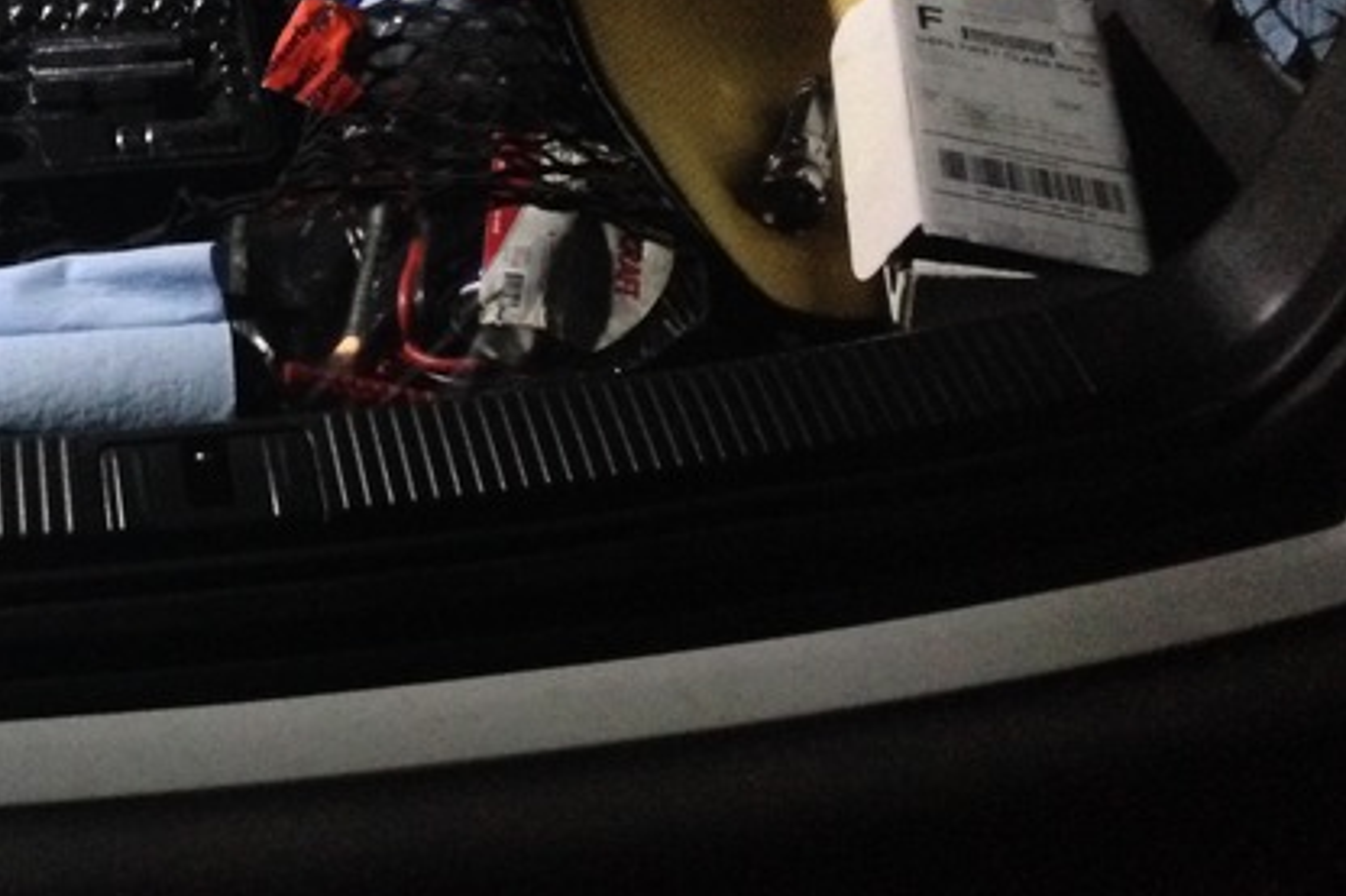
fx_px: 2467
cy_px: -49
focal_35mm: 66
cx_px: 194
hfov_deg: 29.5
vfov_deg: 19.8
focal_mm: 4.12
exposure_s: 1/15
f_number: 2.4
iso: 800
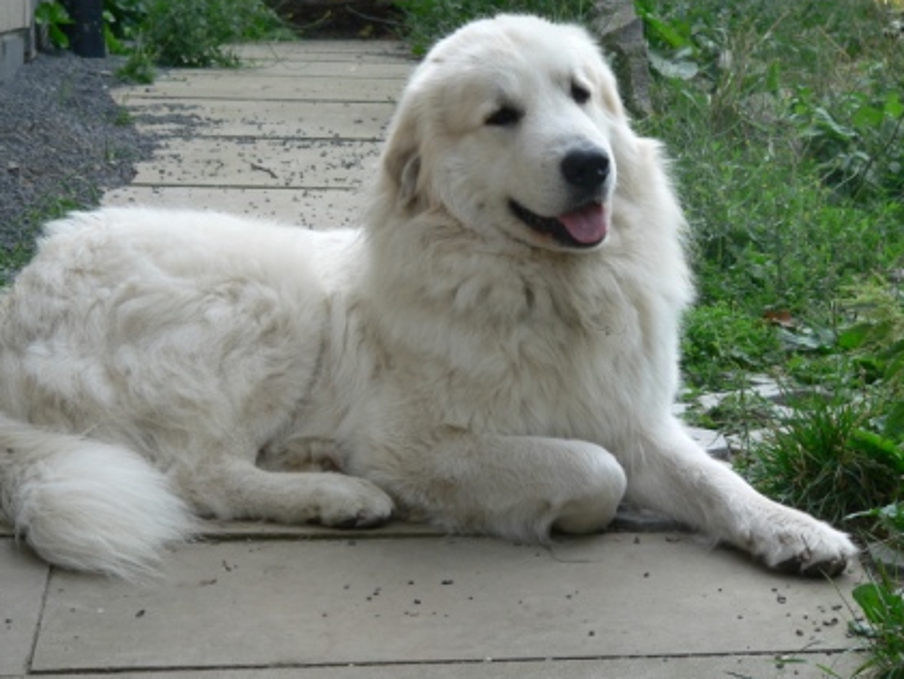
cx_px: 436
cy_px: 329
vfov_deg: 9.9
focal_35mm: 150
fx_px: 3918
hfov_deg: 13.2
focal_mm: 23.5
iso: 80
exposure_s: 1/125
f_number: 3.7
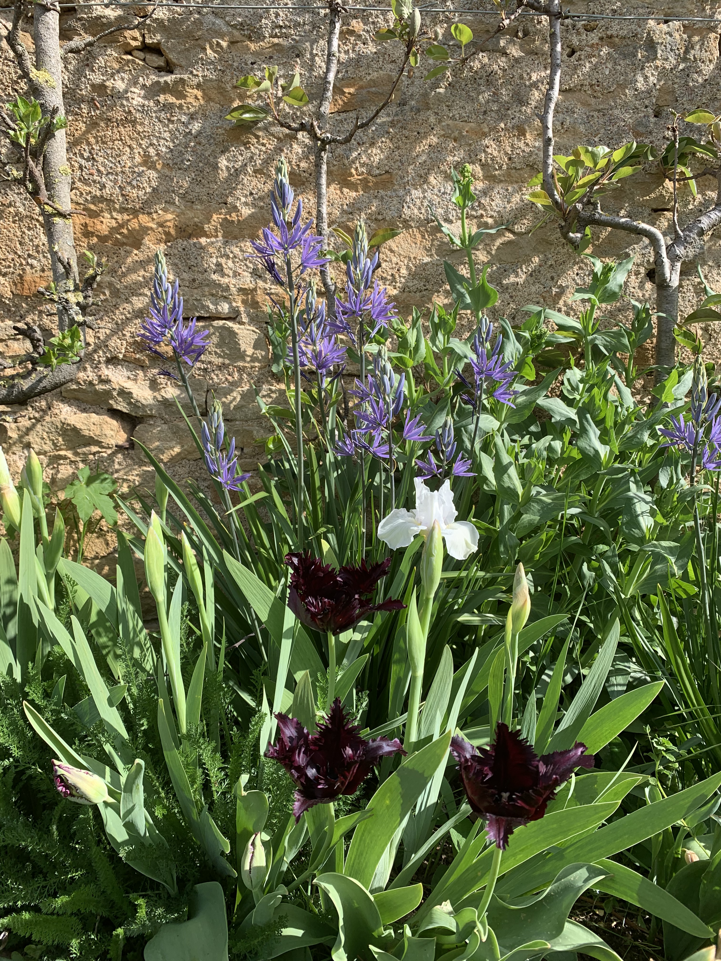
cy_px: 480
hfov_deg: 53.1
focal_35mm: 26
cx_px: 360
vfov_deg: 67.3
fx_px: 722
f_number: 1.8
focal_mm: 4.25
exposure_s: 1/972
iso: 25
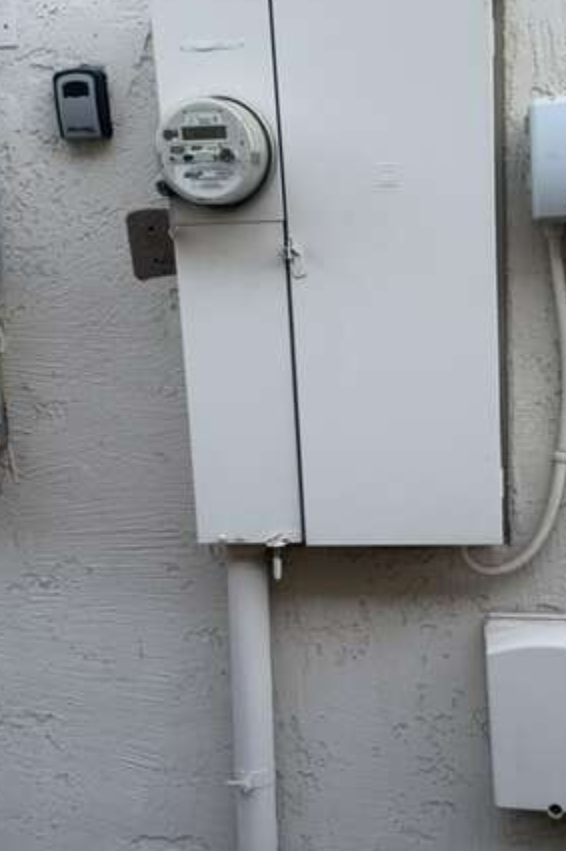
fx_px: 1109
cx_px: 404
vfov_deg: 41.9
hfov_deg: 28.3
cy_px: 410
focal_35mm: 47
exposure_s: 1/60
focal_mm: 6.76
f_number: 1.78
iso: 400
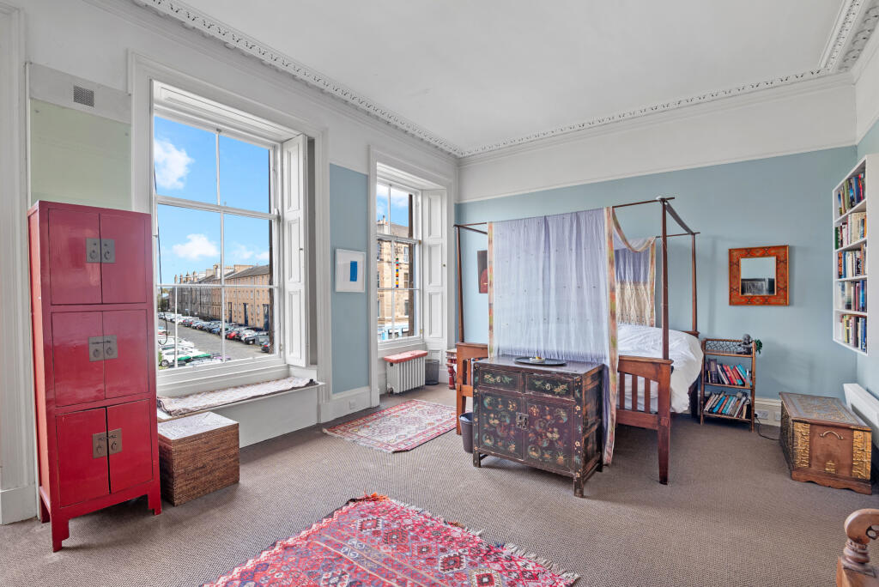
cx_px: 440
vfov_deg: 73.8
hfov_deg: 96.7
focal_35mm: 16
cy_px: 294
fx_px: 391
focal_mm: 16
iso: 250
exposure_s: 1/6
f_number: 9
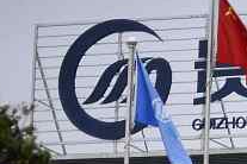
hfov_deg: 6.7
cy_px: 405
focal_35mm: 290
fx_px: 1990
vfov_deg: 4.6
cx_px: 620
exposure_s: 1/4000
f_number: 1.4
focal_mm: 50
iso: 100
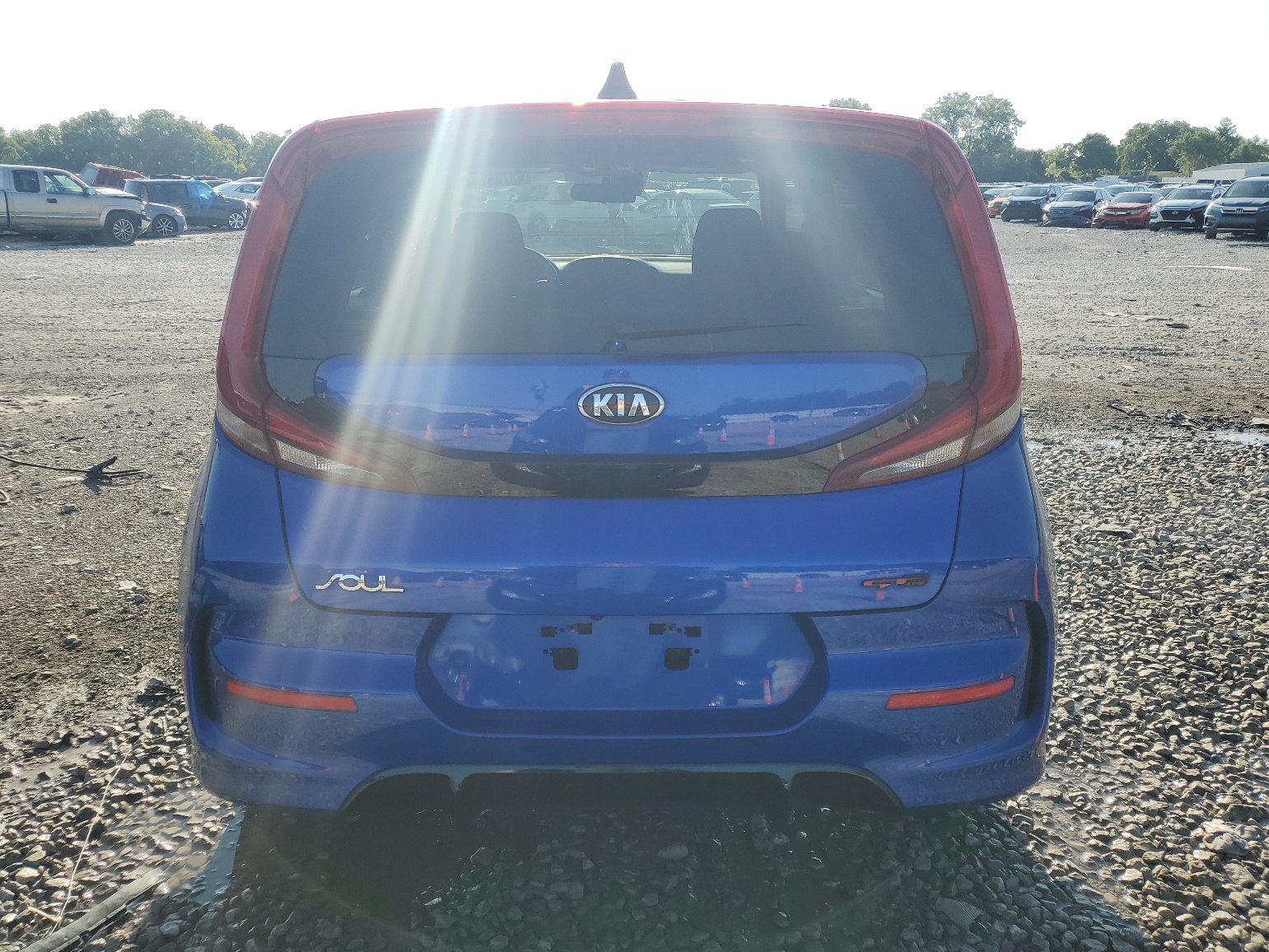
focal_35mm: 27
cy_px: 492
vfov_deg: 51.4
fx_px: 990
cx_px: 619
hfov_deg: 65.3
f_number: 1.5
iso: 50
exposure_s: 1/2000
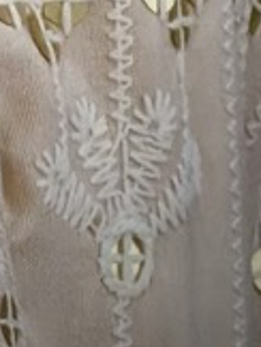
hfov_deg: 0.9
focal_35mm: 1577
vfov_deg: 1.3
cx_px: -612
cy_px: -876
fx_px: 15812
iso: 125
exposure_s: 1/121
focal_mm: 16.89
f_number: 2.8
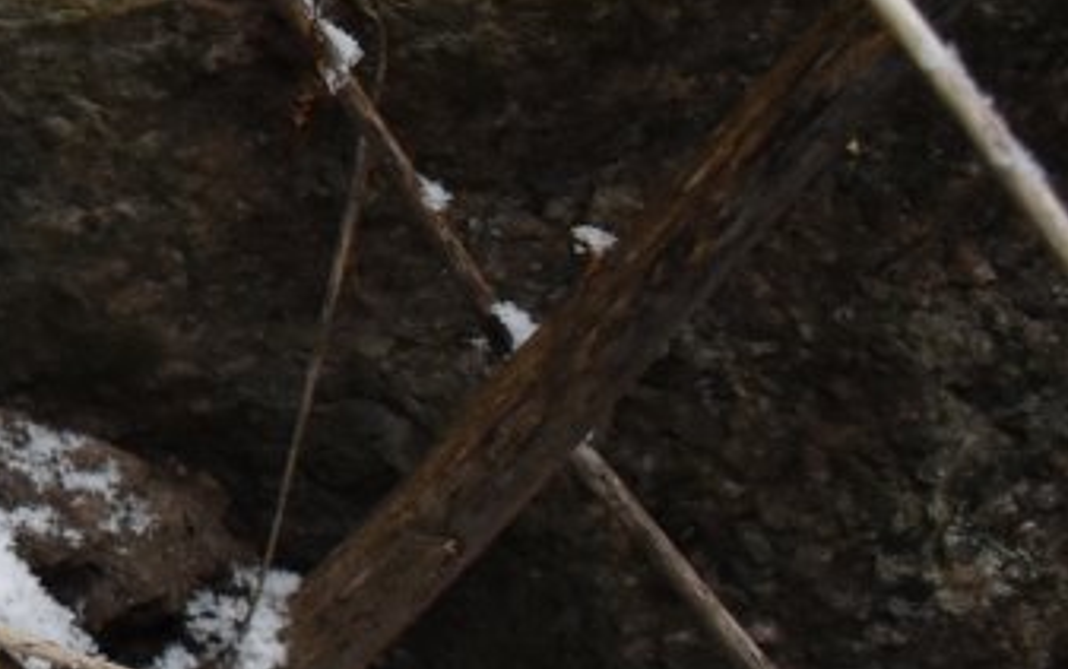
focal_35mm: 152
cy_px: 290
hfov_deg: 11.5
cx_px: -1461
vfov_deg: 8.6
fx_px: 4439
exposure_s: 1/60
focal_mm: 21
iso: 1250
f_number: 3.8
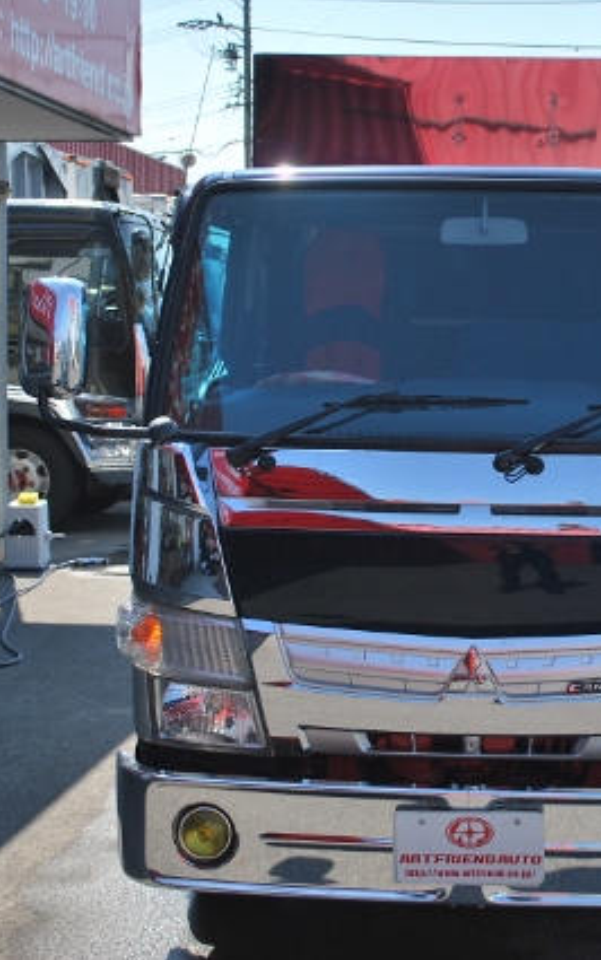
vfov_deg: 30.7
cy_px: 481
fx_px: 1748
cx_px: 488
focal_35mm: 67
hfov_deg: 19.3
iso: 125
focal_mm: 29
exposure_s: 1/1000
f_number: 4.8
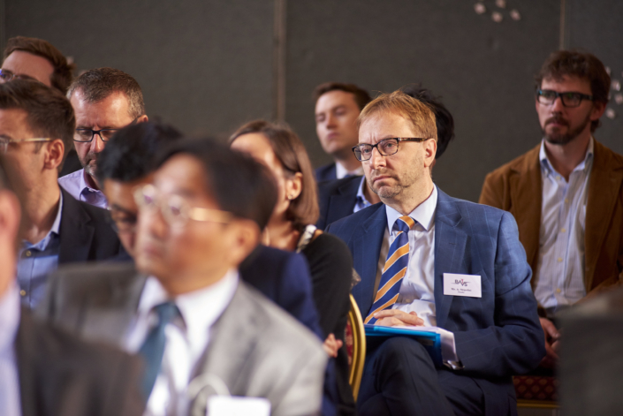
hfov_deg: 10.3
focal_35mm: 200
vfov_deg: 6.9
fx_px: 3463
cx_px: 312
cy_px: 208
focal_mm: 200
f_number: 3.2
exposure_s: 1/200
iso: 1250
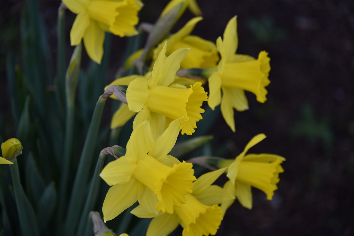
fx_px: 1672
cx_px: 177
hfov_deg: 12.1
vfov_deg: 8.1
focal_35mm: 170
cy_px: 118
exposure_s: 1/400
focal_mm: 170
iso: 360
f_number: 5.6
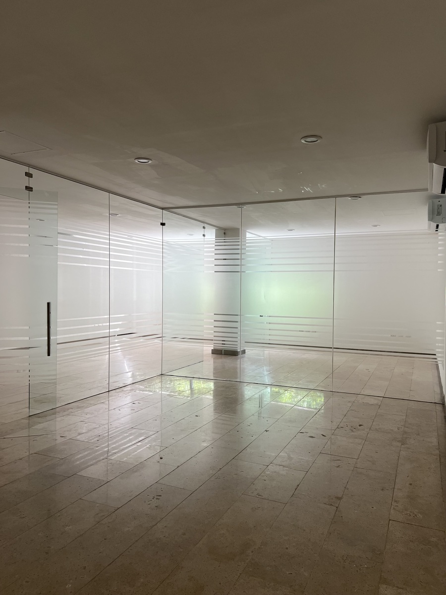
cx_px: 223
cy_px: 298
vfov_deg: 67.3
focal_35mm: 26
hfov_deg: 53.1
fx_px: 447
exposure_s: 1/120
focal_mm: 5.7
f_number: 1.5
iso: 100
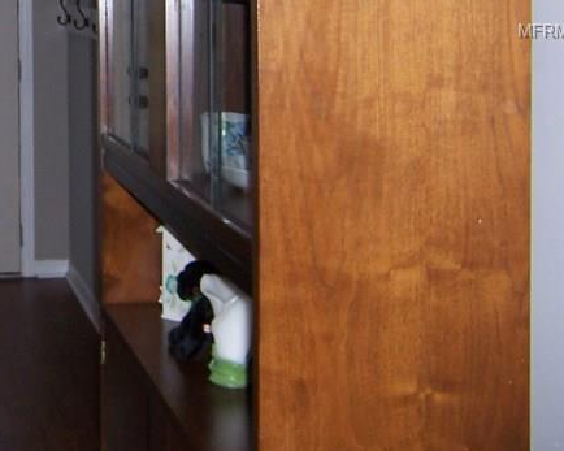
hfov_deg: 23.4
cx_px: -69
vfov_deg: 19.7
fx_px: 1268
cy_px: 31
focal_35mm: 76
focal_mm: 5.5
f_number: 2.8
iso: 80
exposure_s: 1/60
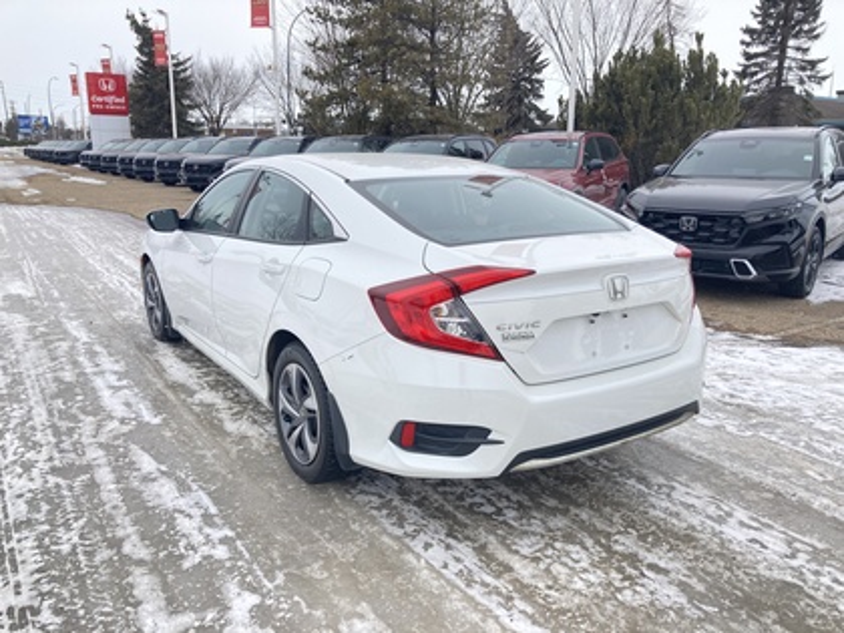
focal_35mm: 28
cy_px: 316
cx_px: 422
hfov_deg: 63.4
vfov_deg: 49.7
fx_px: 683
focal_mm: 3.99
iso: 20
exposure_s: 1/1033
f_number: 1.8
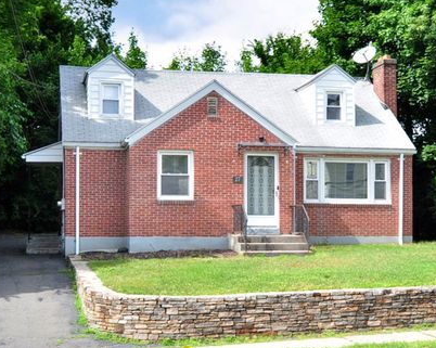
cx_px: 190
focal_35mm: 35
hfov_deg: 51.4
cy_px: 170
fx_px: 451
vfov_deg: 42.2
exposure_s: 1/320
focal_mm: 20
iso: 400
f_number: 8
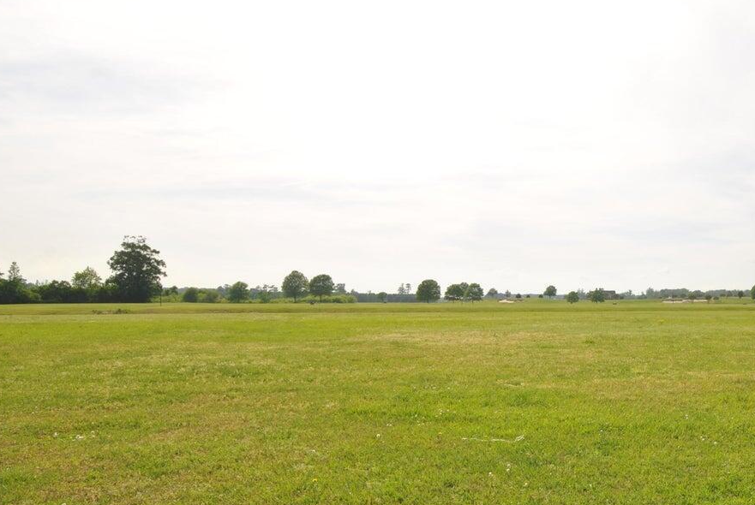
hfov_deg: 51.9
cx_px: 617
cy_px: 303
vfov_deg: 39.0
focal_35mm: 34
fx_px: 711
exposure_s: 1/200
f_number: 10
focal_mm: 13
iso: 100
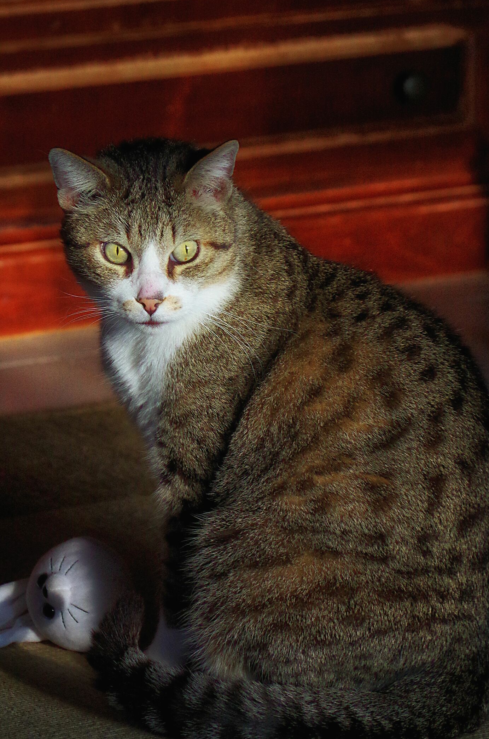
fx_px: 4869
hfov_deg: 5.7
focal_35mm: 238
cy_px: 360
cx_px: 225
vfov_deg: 8.7
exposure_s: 1/125
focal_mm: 137.5
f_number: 8
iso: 2200
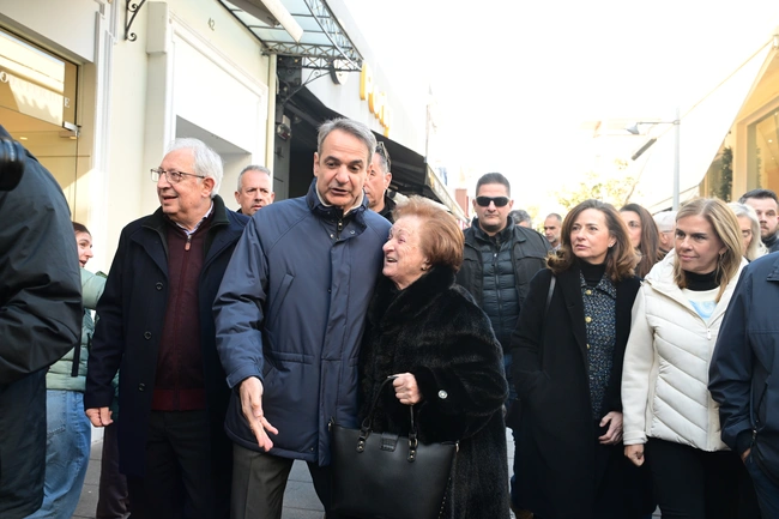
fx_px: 606
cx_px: 390
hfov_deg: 65.5
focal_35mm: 28
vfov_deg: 46.4
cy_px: 260
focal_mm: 28
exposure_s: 1/400
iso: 1250
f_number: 5
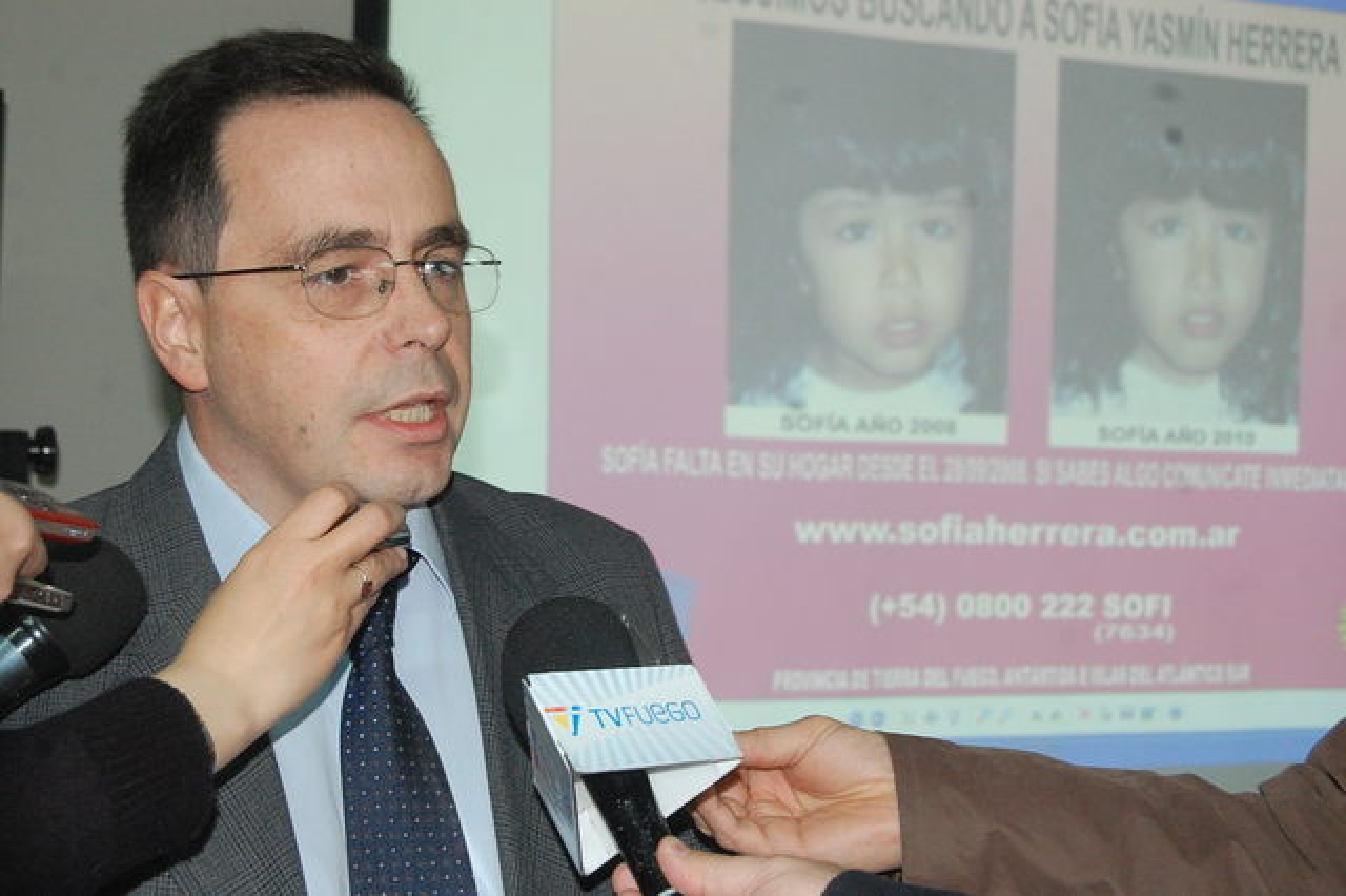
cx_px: 673
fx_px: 2522
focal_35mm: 68
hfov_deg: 29.9
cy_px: 448
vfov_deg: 20.1
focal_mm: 45
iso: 1600
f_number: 7.1
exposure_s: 1/60
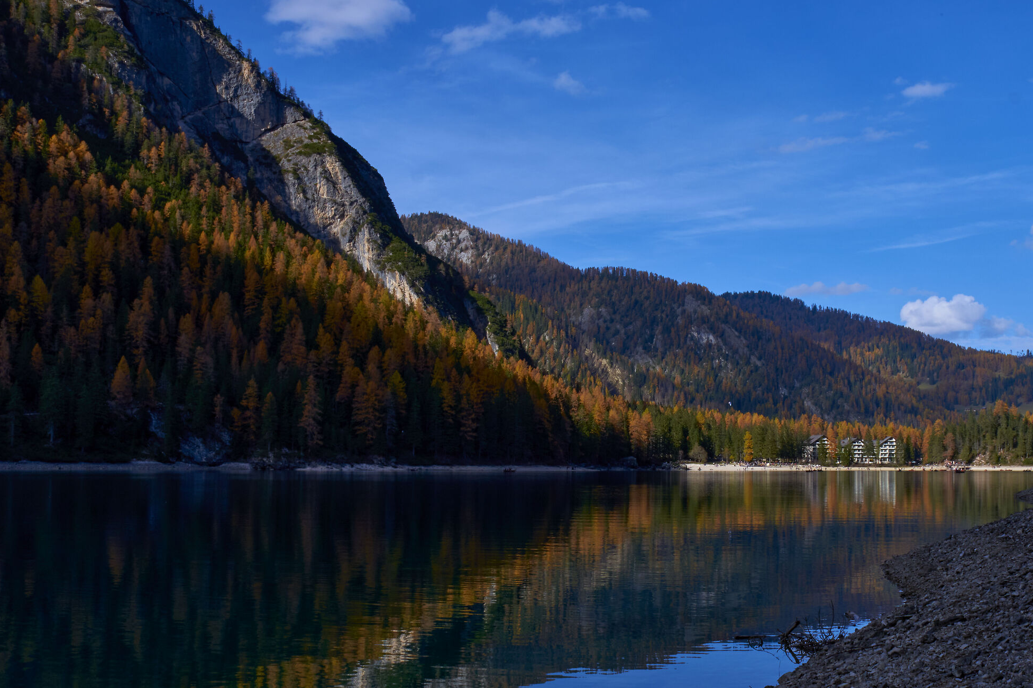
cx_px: 624
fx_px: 1234
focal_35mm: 43
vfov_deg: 31.2
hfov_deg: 45.2
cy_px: 384
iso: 250
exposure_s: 1/160
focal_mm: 23
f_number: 16
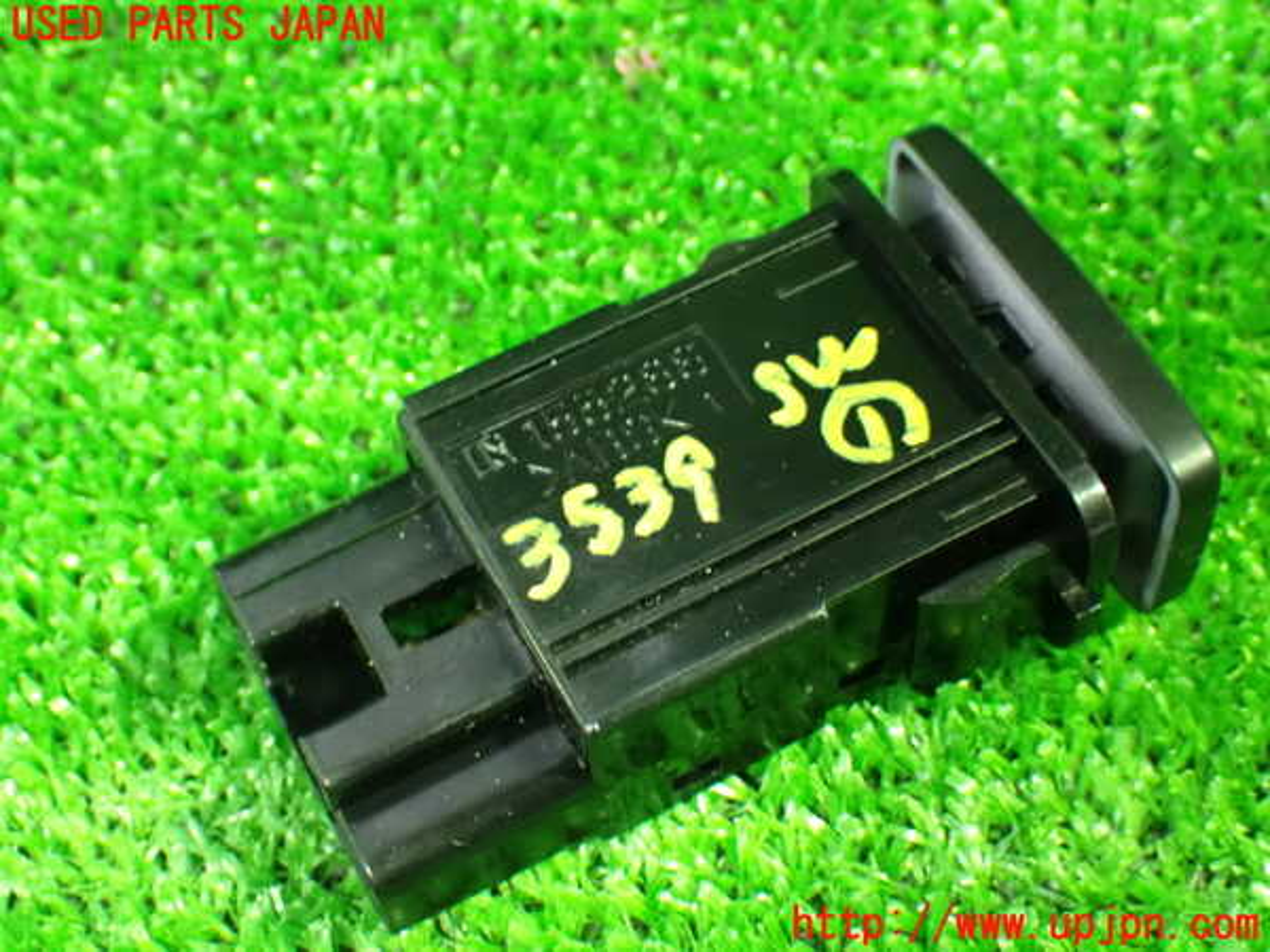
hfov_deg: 33.2
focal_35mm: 58
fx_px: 2128
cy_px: 476
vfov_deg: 25.2
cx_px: 635
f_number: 3.5
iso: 1600
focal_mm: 10.35
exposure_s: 1/13
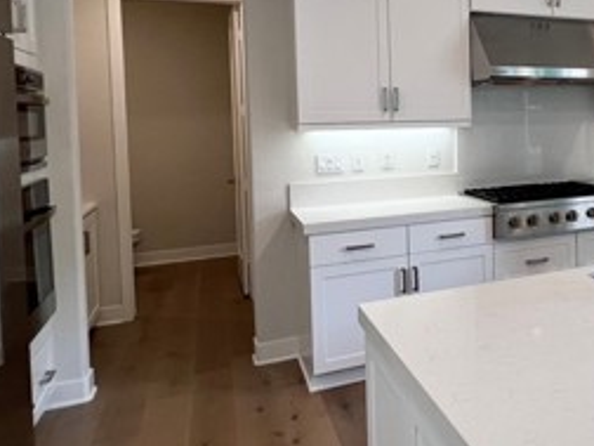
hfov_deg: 48.4
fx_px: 566
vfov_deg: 42.1
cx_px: 554
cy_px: 135
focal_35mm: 33
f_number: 1.8
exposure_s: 1/120
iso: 100
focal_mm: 1.57
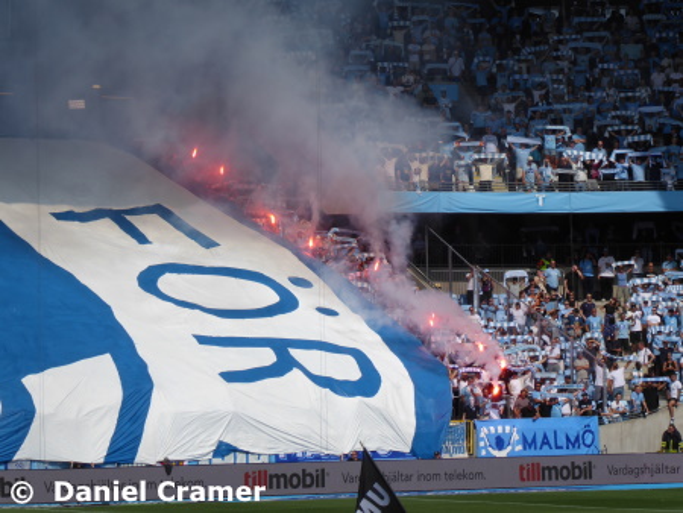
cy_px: 256
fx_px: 3948
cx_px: 342
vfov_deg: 7.4
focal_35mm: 200
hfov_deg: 9.9
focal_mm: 35.8
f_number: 5.6
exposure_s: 1/800
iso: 80
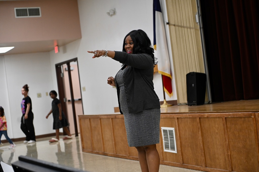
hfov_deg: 28.9
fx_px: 503
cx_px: 130
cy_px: 86
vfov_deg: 19.4
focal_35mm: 70
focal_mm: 70
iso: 2000
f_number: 2.8
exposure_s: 1/320
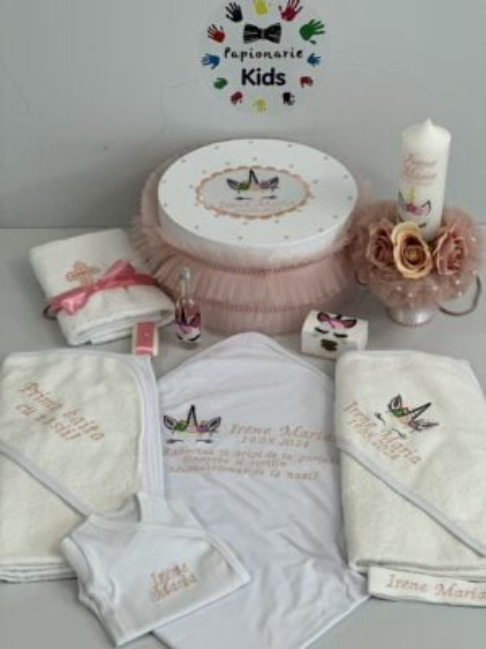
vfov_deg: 25.3
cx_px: 243
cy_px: 324
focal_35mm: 77
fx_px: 1441
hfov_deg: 19.1
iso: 100
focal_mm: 9
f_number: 2.8
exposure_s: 1/100
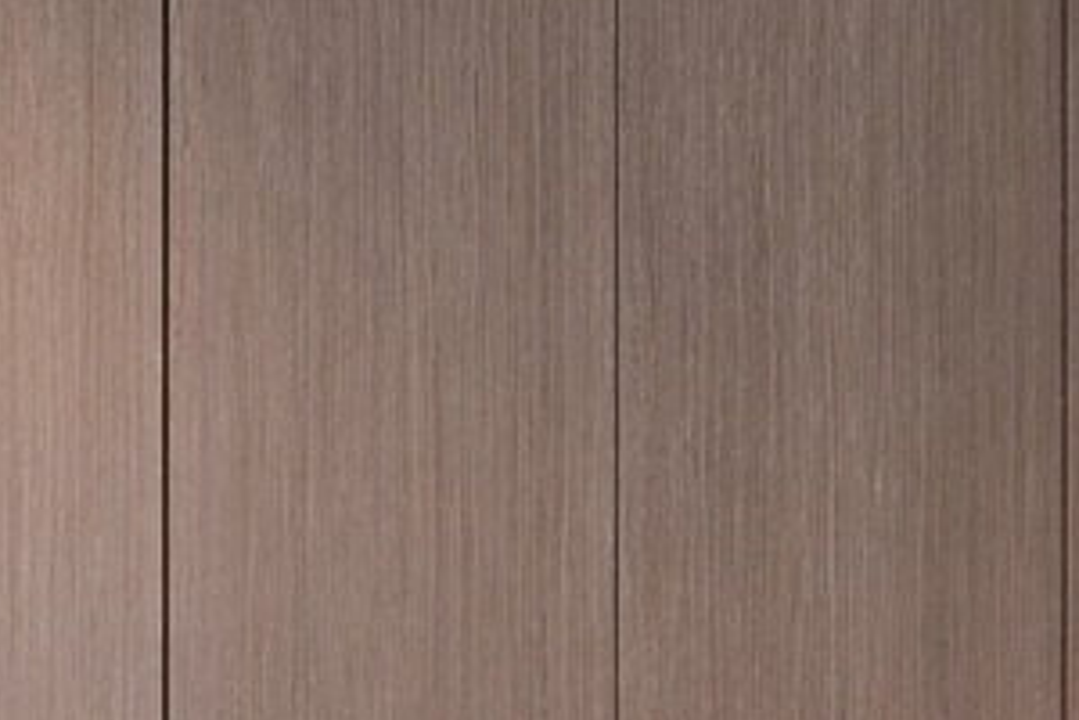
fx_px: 2428
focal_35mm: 81
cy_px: 1732
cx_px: -629
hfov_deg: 20.6
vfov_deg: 12.9
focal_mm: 15
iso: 200
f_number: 8
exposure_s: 1/10
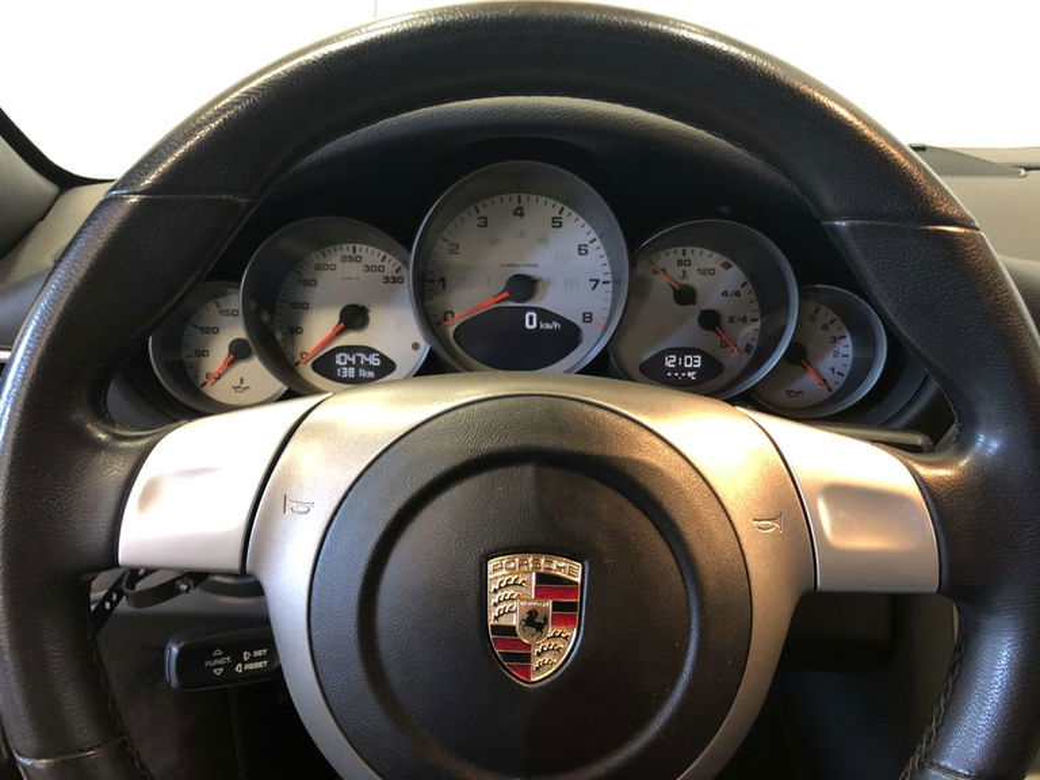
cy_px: 390
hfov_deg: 63.4
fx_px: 841
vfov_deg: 49.7
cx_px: 520
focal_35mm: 28
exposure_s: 1/6
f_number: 1.8
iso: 100
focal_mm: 3.99
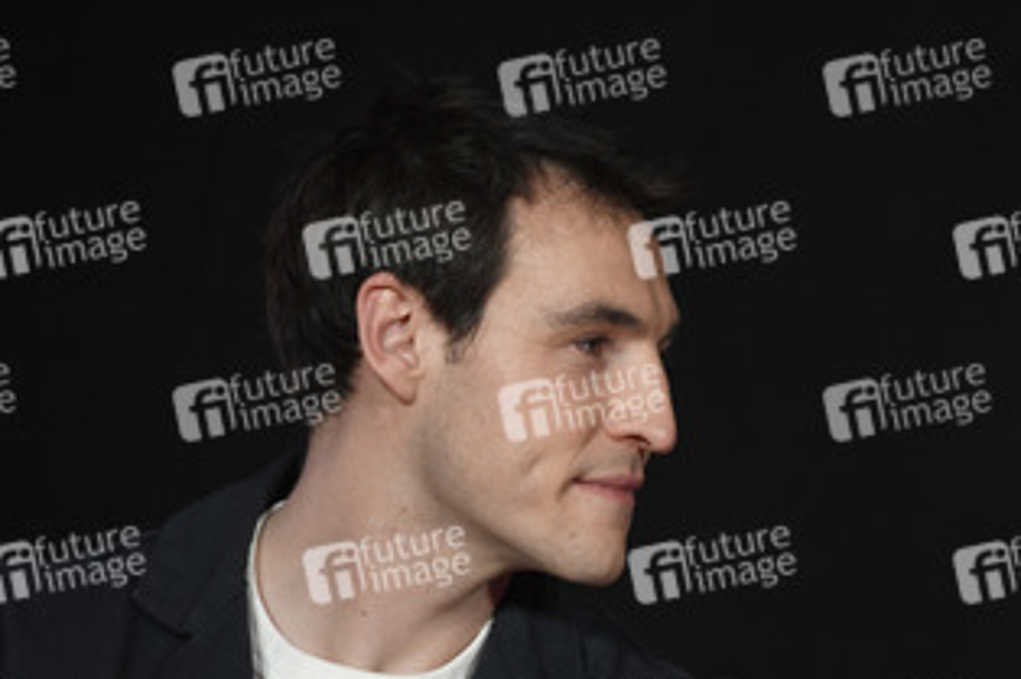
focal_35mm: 287
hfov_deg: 7.2
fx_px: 8135
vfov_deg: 4.8
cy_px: 484
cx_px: 626
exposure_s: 1/200
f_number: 4
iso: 2500
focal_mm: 200
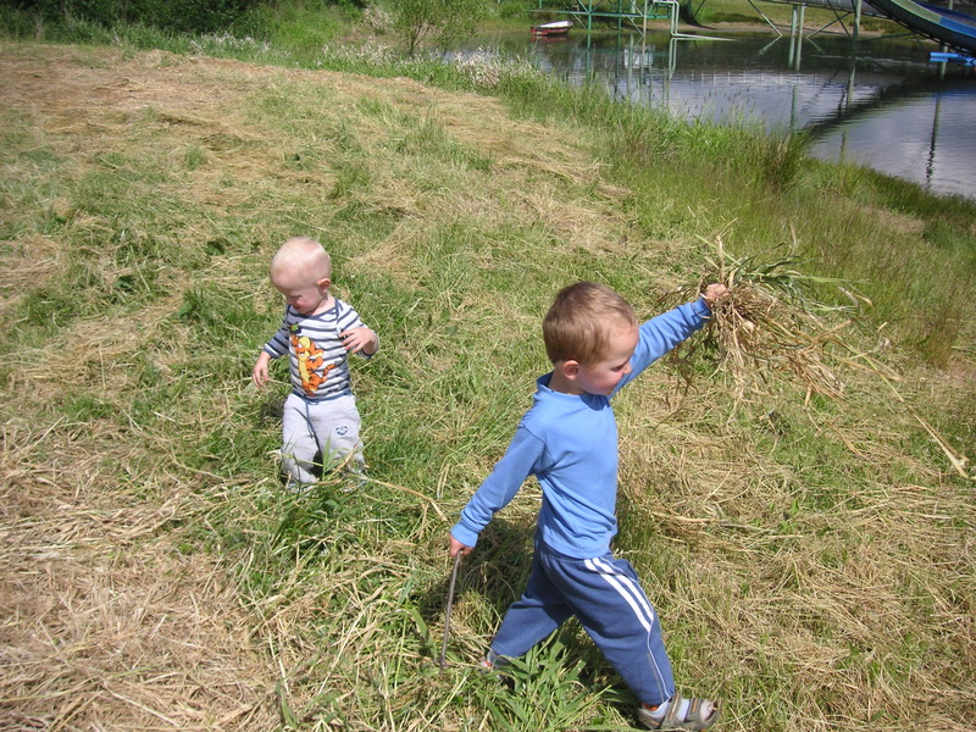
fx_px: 1043
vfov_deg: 38.7
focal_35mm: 37
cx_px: 488
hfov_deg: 50.1
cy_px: 366
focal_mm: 6.1
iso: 50
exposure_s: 1/180
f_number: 6.7
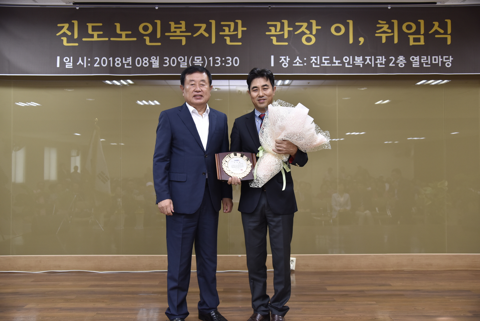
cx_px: 240
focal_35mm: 30
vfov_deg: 43.6
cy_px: 160
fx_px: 400
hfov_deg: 61.9
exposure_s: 1/125
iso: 800
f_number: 4
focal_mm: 30
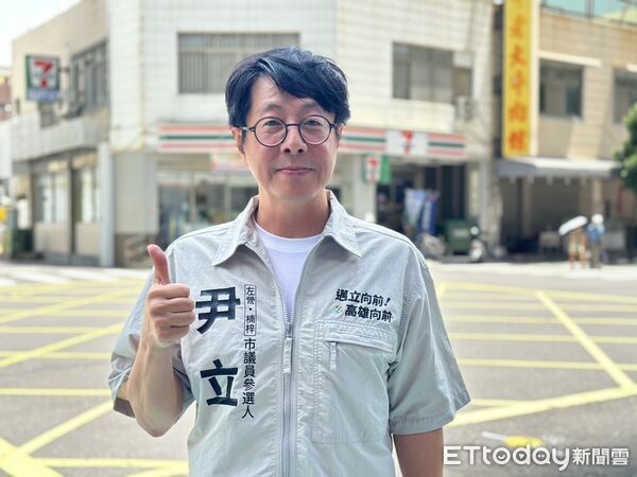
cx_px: 318
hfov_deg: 39.7
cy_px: 238
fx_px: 883
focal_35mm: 48
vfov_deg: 30.3
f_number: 1.78
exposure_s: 1/990
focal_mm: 6.86
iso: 80
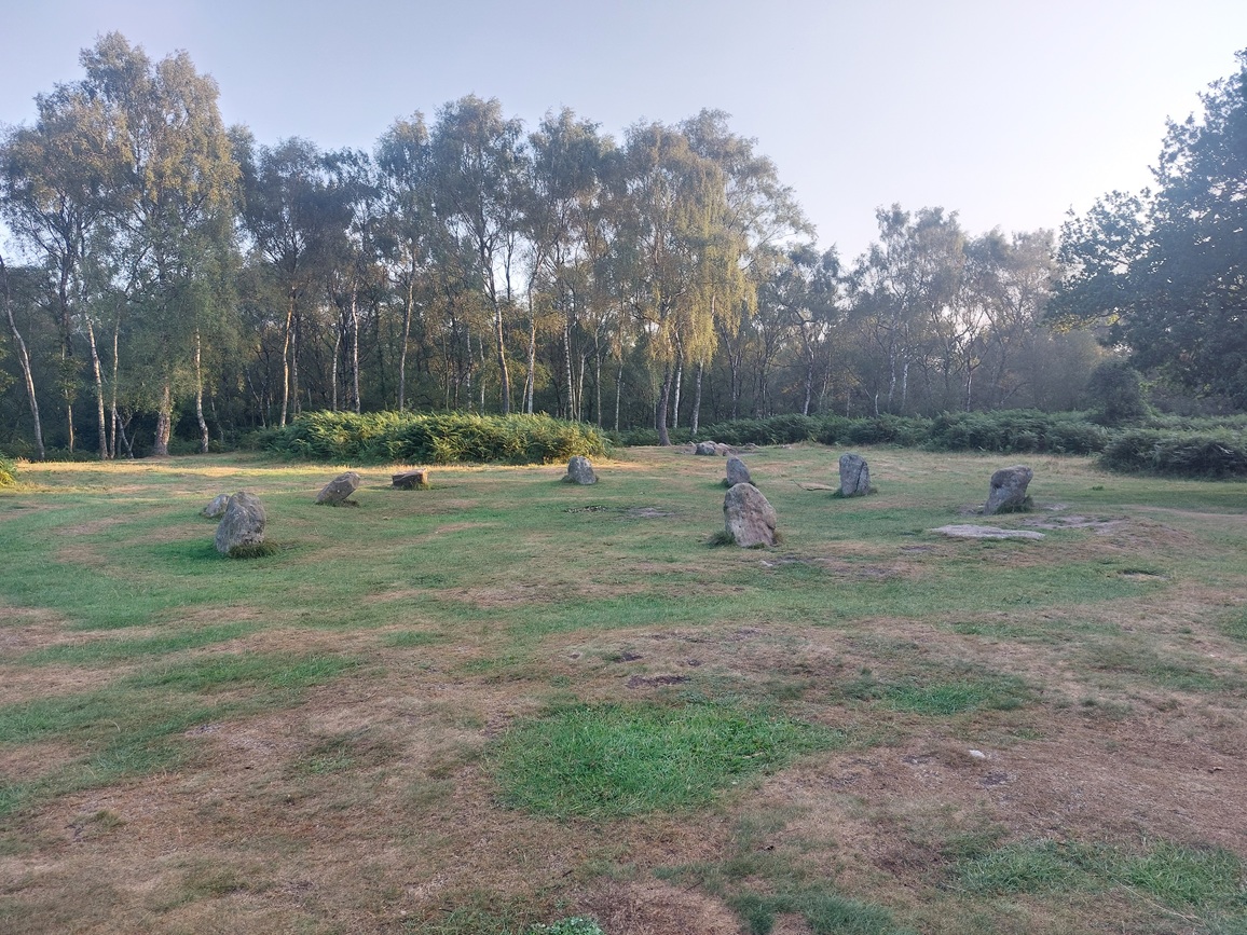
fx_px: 901
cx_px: 624
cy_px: 468
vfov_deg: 54.9
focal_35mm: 25
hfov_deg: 69.4
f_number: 1.8
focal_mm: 5.23
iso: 32
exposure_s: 1/100
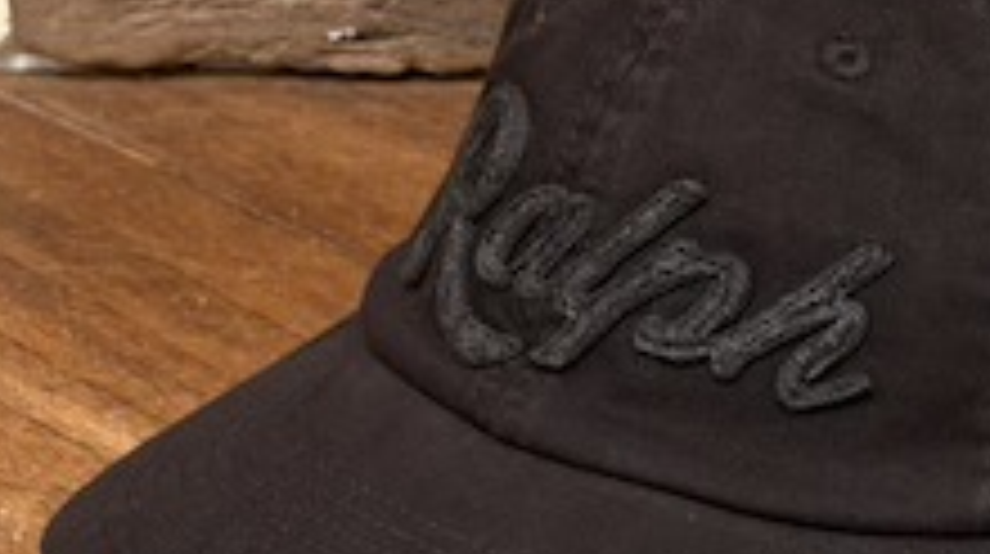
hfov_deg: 16.8
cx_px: 724
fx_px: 3329
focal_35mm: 127
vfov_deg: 9.5
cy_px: 272
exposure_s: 1/24
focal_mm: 6.76
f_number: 1.78
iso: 640
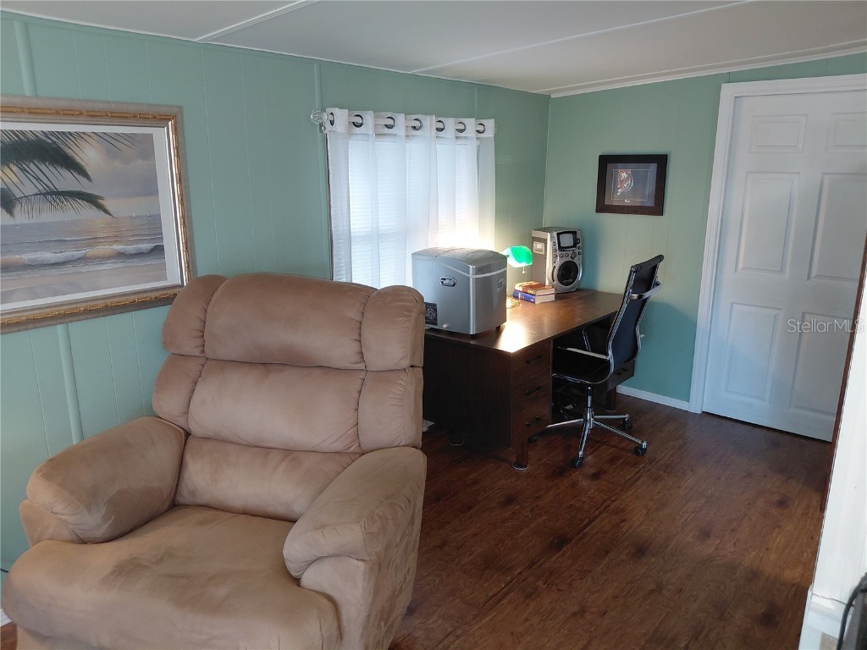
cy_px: 325
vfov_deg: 54.9
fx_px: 626
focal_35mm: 25
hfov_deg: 69.4
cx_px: 434
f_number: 1.8
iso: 320
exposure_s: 1/60
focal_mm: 4.69
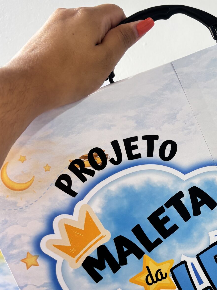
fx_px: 476
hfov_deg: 24.3
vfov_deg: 33.6
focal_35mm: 57
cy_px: 178
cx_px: 225
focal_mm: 5.96
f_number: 1.6
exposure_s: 1/120
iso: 80
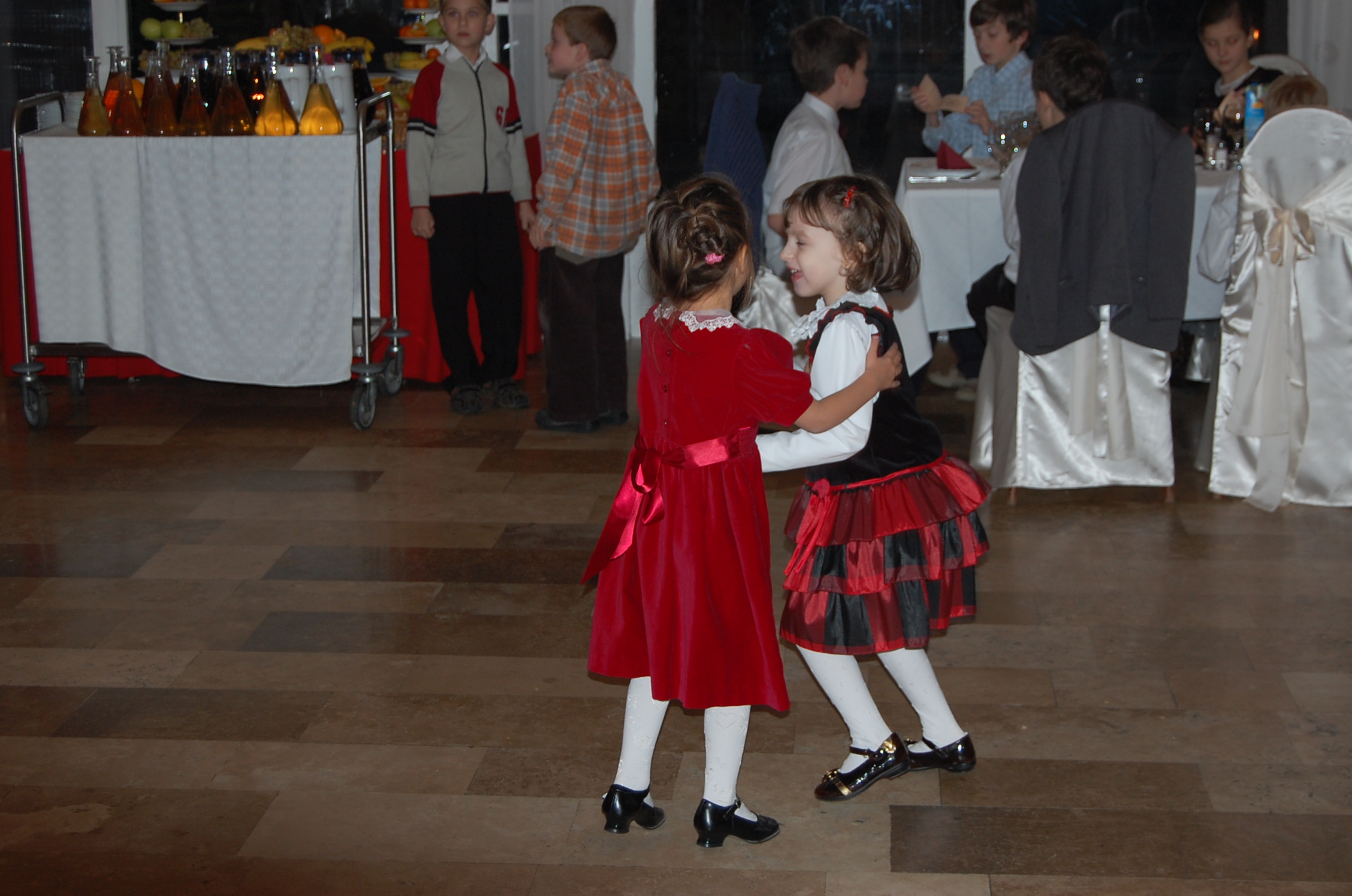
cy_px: 448
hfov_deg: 31.9
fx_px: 2362
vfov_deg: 21.5
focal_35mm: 63
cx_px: 676
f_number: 5.3
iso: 400
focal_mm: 42
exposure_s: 1/60
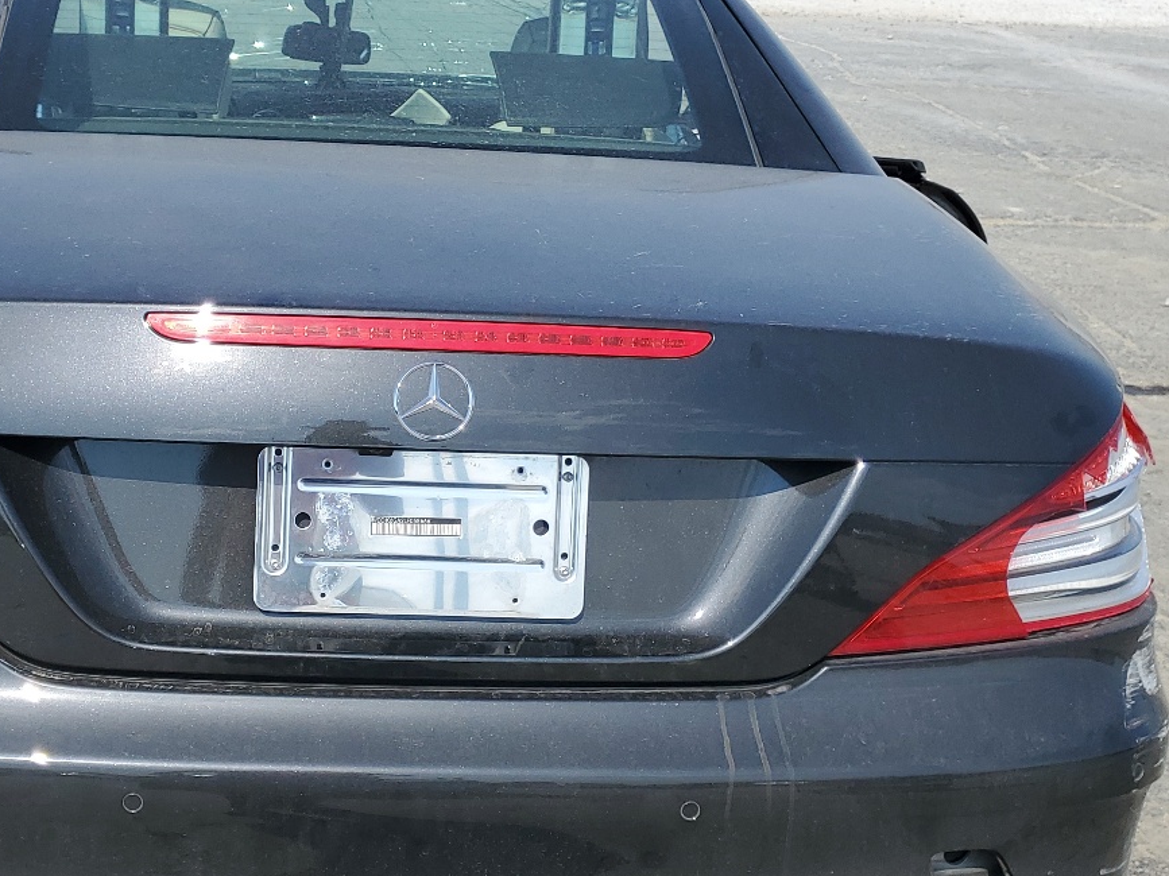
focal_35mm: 48
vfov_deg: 30.2
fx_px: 1621
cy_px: 485
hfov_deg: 39.1
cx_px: 372
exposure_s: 1/3333
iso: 50
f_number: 1.5
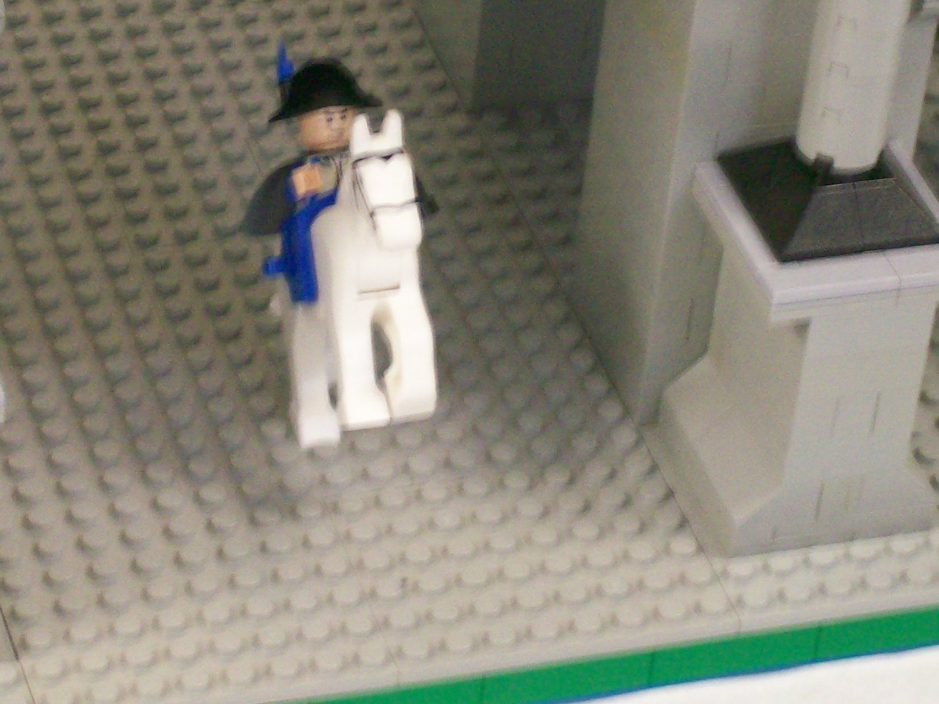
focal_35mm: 160
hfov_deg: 12.3
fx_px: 4340
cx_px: 367
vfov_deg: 9.3
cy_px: 211
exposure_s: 1/8
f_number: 4.3
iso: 200
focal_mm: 14.3
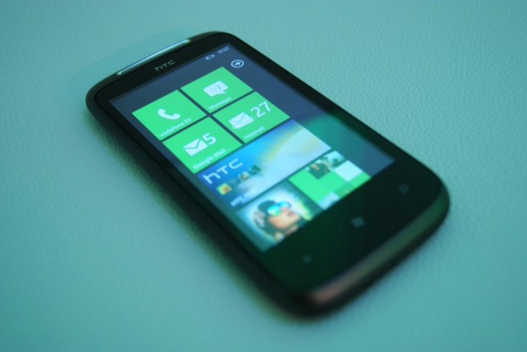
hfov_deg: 46.4
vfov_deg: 31.9
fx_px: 615
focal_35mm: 42
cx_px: 264
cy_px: 176
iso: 800
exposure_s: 1/20
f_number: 4.5
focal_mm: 28
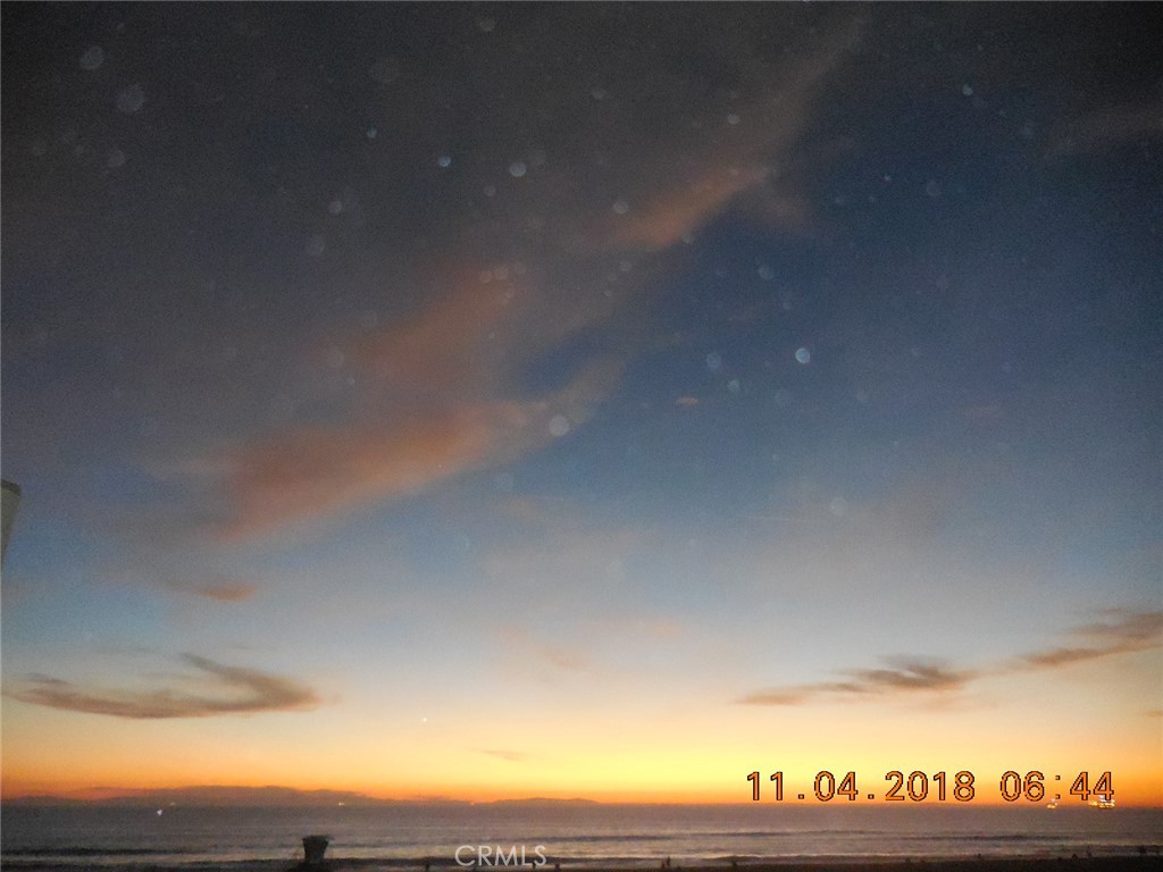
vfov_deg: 54.9
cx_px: 582
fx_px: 840
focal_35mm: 25
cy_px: 436
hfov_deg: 69.4
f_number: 3.3
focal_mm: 4.5
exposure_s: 1/25
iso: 1600
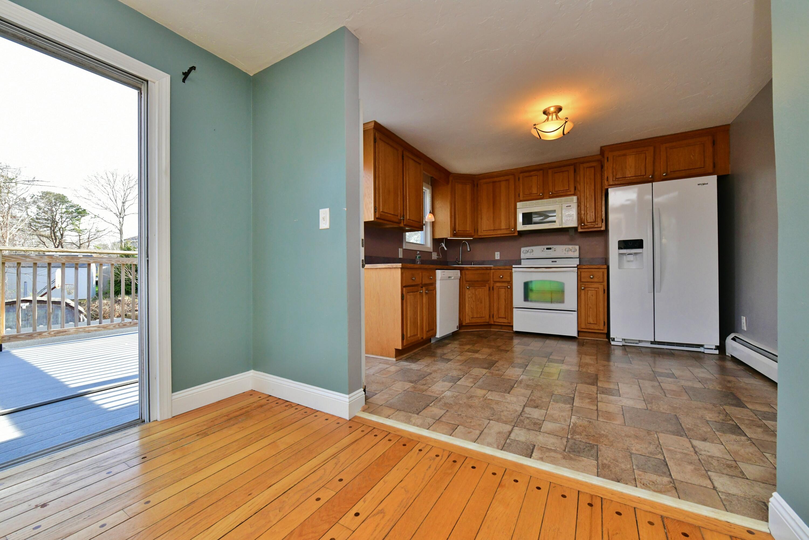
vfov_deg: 81.2
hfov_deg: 104.3
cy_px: 270
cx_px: 404
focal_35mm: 14
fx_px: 315
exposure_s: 1/500
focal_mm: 14
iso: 3600
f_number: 9
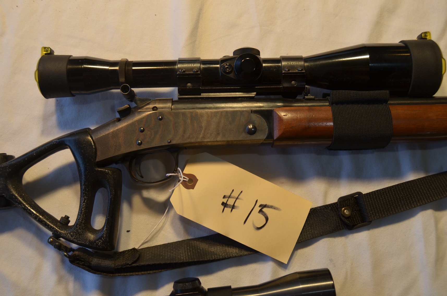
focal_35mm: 39
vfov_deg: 34.1
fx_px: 483
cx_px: 224
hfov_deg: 49.6
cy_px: 148
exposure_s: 1/125
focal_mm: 26
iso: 280
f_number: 5.6
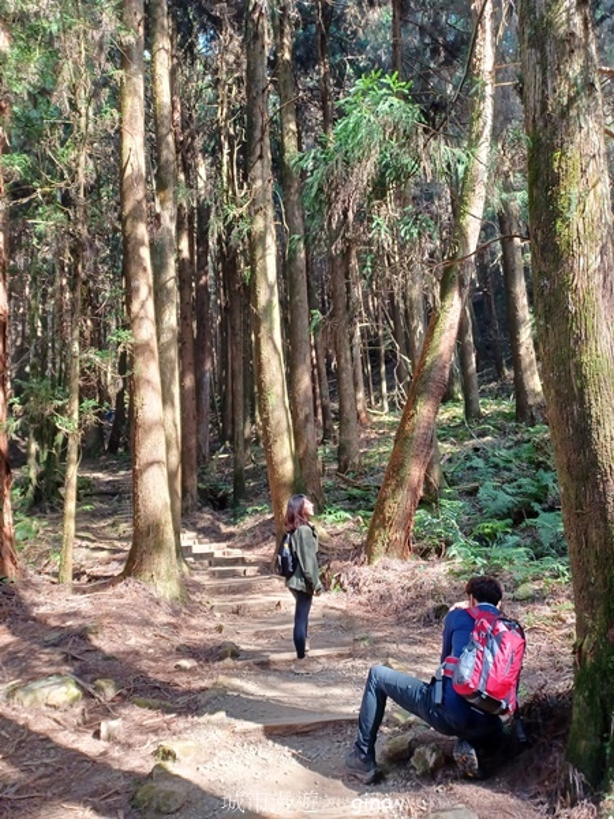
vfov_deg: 69.4
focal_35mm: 25
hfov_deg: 54.9
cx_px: 307
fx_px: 591
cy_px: 410
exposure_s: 1/60
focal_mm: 4.6
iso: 100
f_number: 1.8
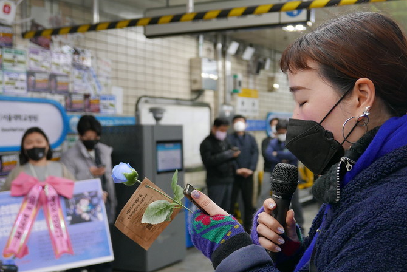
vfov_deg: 25.4
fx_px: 600
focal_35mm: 53
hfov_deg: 37.5
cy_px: 179
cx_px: 192
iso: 500
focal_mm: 16.5
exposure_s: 1/80
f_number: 2.4
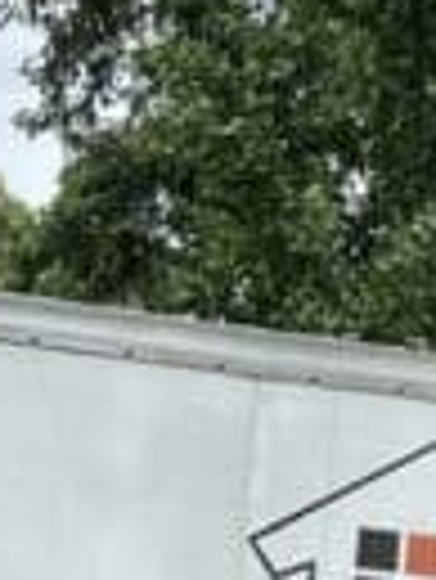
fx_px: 3202
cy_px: 944
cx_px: 872
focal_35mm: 191
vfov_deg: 9.9
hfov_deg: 7.5
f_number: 1.78
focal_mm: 6.86
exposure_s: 1/1692
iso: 80
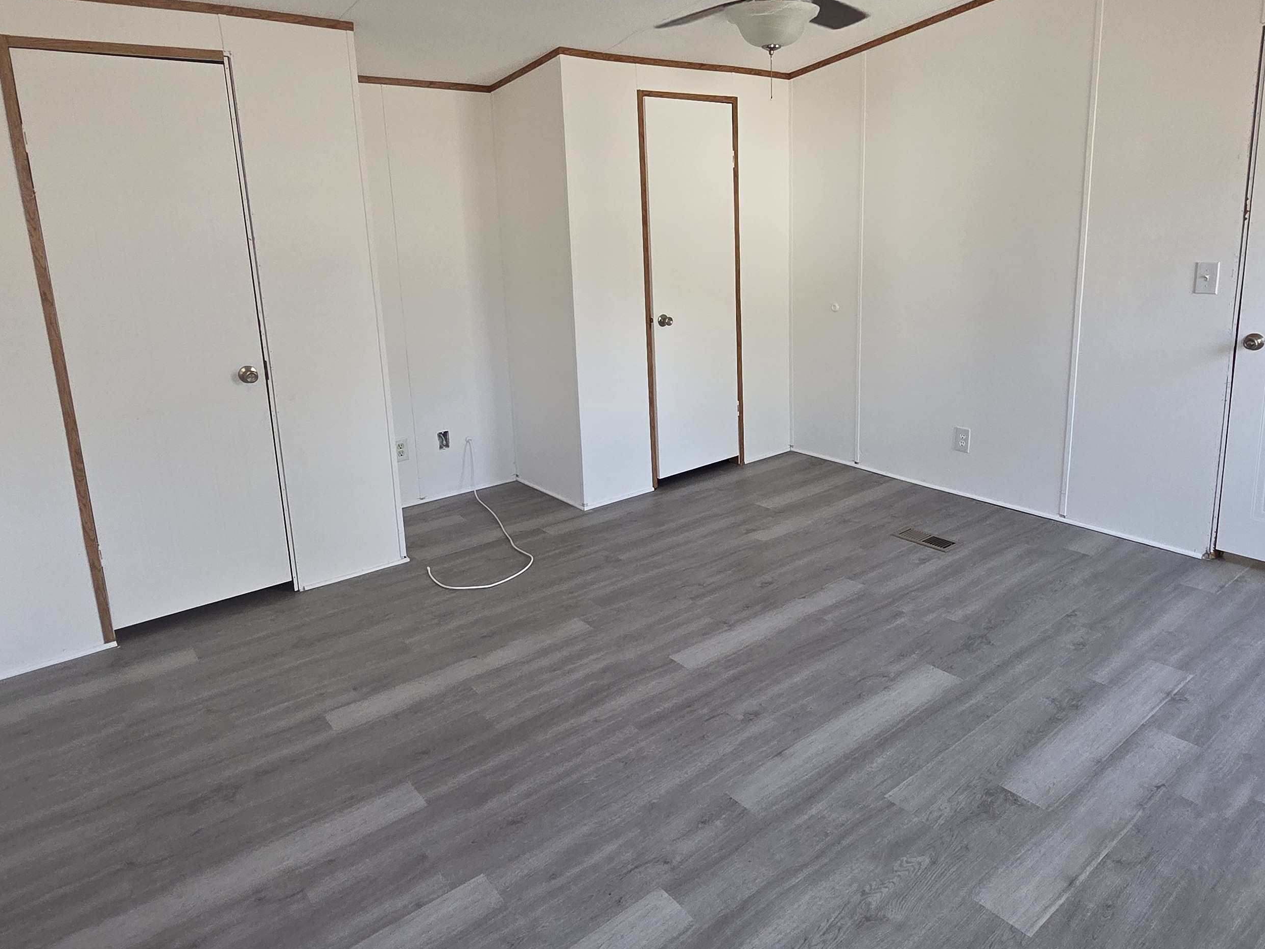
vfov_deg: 62.9
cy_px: 385
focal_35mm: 21
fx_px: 767
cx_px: 686
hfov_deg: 78.8
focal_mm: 2.2
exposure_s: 1/359
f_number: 2.2
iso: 400
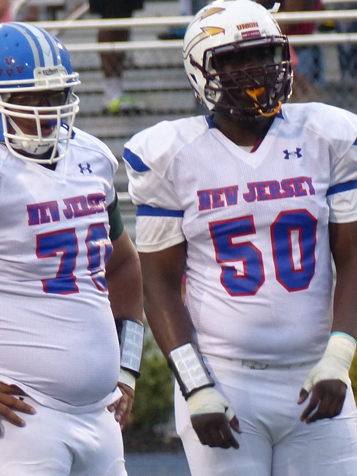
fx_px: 15621
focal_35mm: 1136
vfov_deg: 1.7
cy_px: 399
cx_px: 113
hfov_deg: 1.3
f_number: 2.8
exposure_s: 1/125
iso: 400
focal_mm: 81.3
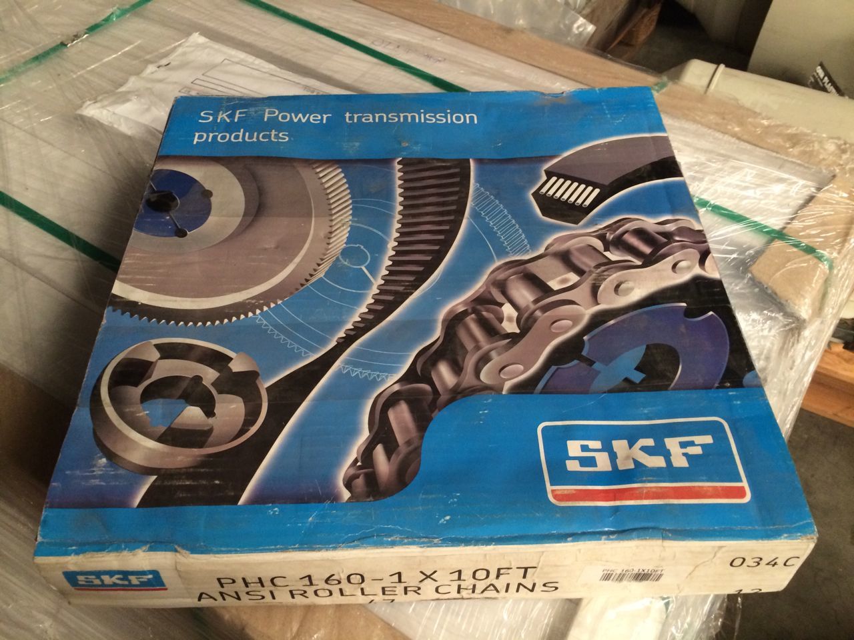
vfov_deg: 46.8
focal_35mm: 30
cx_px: 427
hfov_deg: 60.0
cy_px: 320
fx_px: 740
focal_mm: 4.12
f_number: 2.2
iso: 250
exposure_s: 1/30
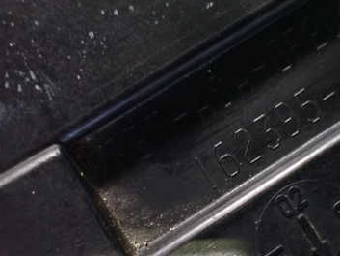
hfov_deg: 36.0
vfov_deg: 28.5
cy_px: 102
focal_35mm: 51
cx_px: 282
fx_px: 501
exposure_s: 1/30
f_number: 2.3
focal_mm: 5.4
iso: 1250
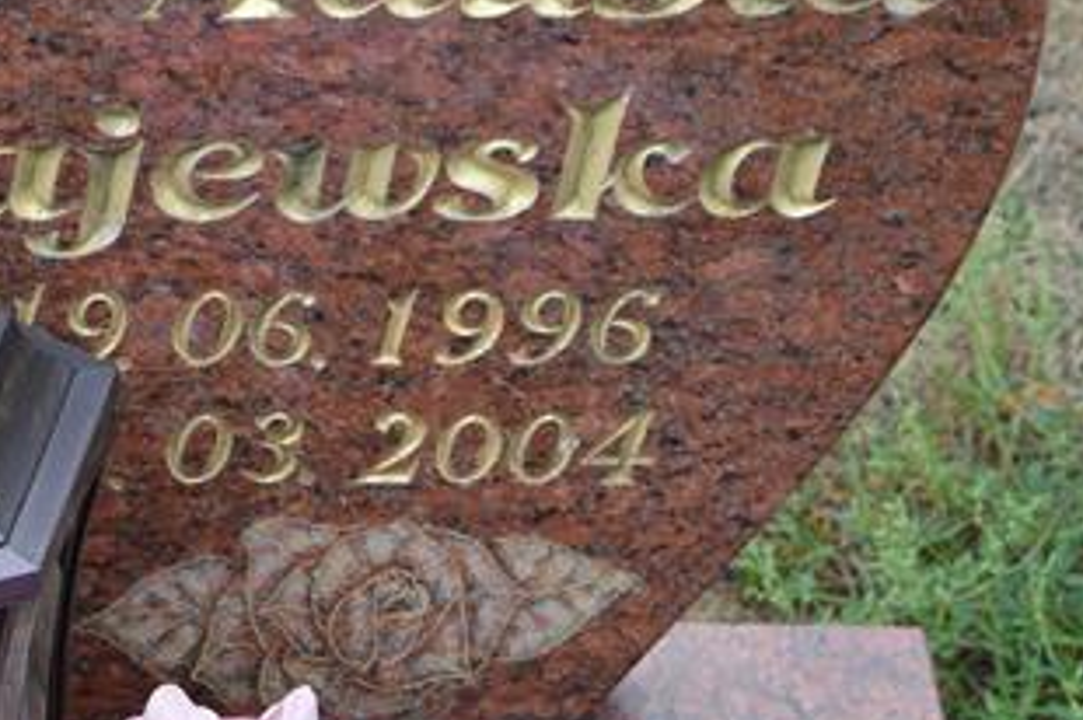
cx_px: 143
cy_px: 283
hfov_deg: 13.2
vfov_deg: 8.8
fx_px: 4658
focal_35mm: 155
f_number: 5.6
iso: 280
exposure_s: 1/125
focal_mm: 50
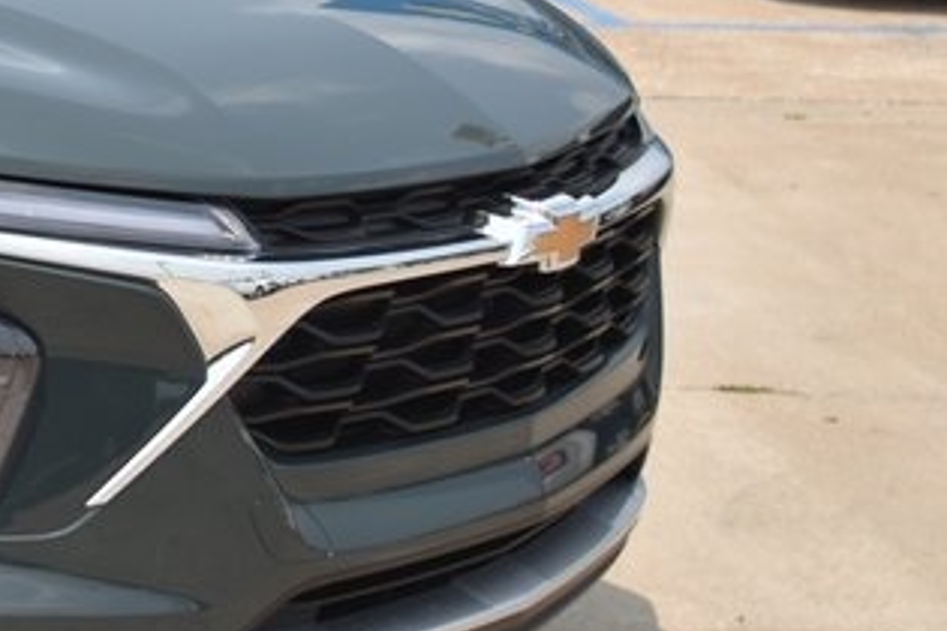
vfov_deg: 11.6
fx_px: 3078
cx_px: -446
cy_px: -30
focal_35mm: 117
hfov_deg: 16.1
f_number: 4.5
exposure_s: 1/800
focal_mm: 24
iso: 100
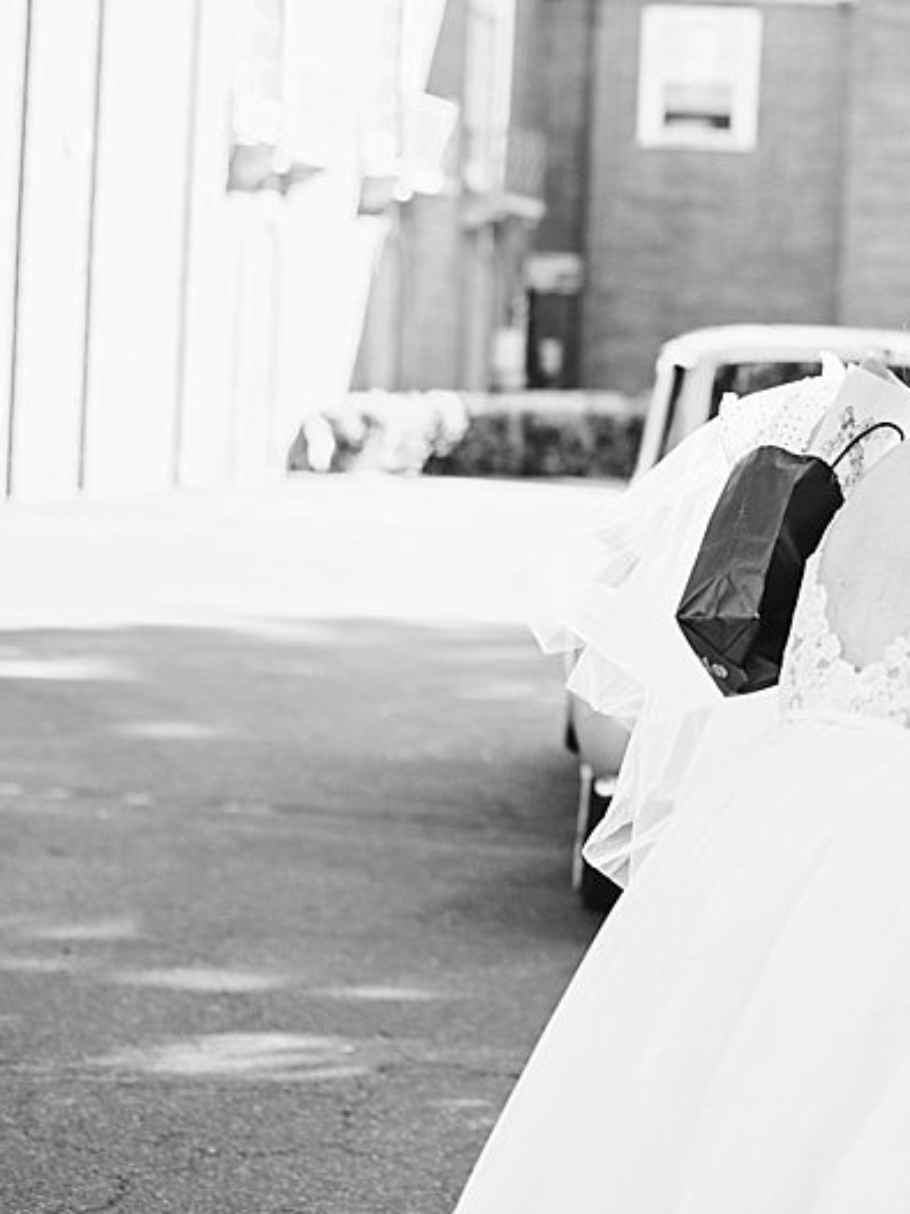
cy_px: 502
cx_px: 748
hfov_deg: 17.0
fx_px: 3017
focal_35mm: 86
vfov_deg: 22.7
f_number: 2.5
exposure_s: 1/1250
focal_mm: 50
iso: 500
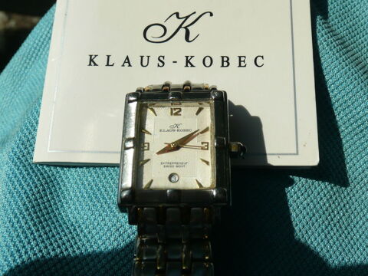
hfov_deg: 39.7
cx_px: 184
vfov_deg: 30.3
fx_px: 510
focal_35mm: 48
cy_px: 138
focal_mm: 6.5
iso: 100
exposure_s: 1/400
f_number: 9
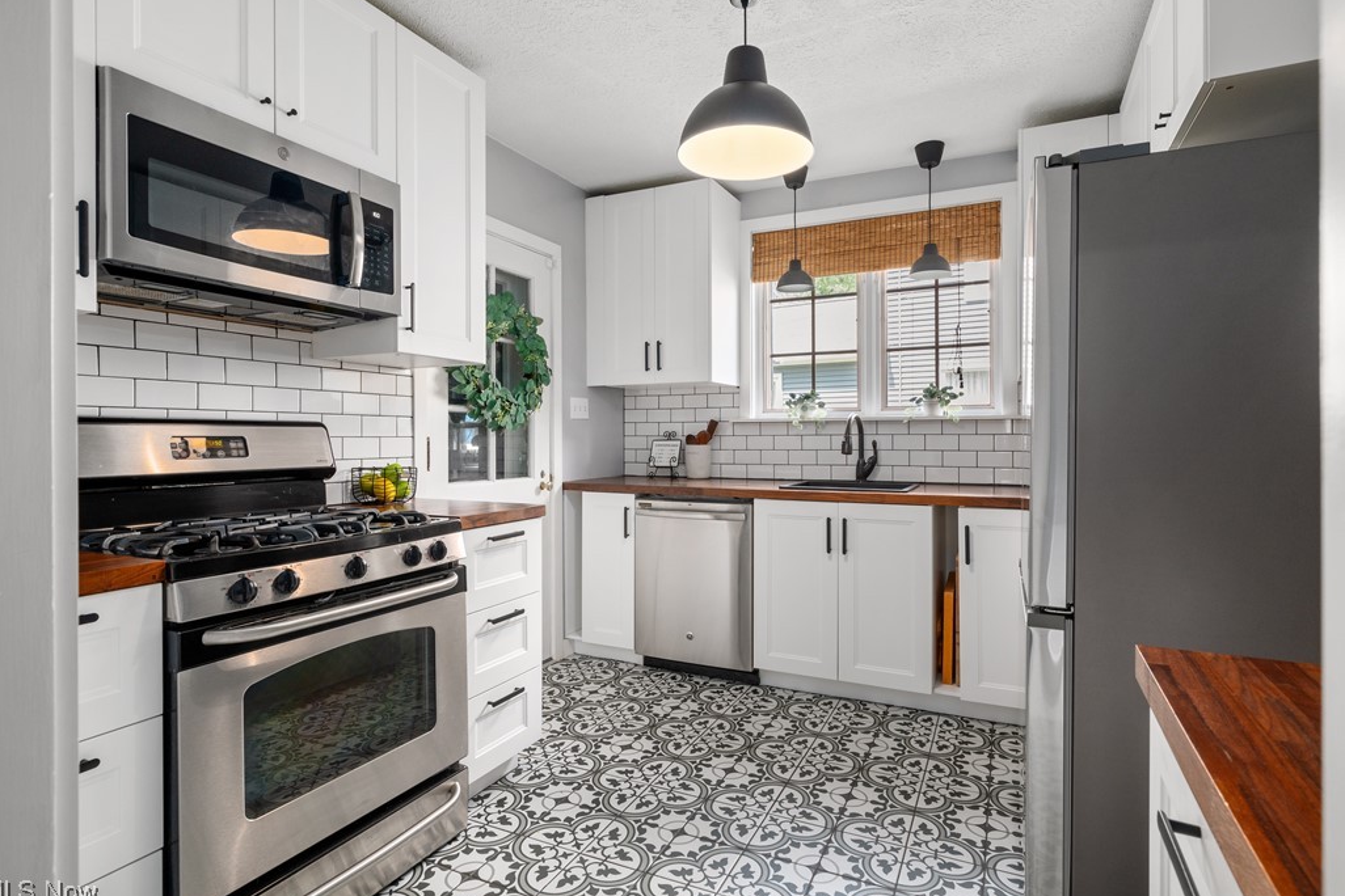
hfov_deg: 90.0
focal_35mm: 18
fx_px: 672
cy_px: 445
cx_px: 686
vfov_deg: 67.4
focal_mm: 17
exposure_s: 1/3
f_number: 9
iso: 400
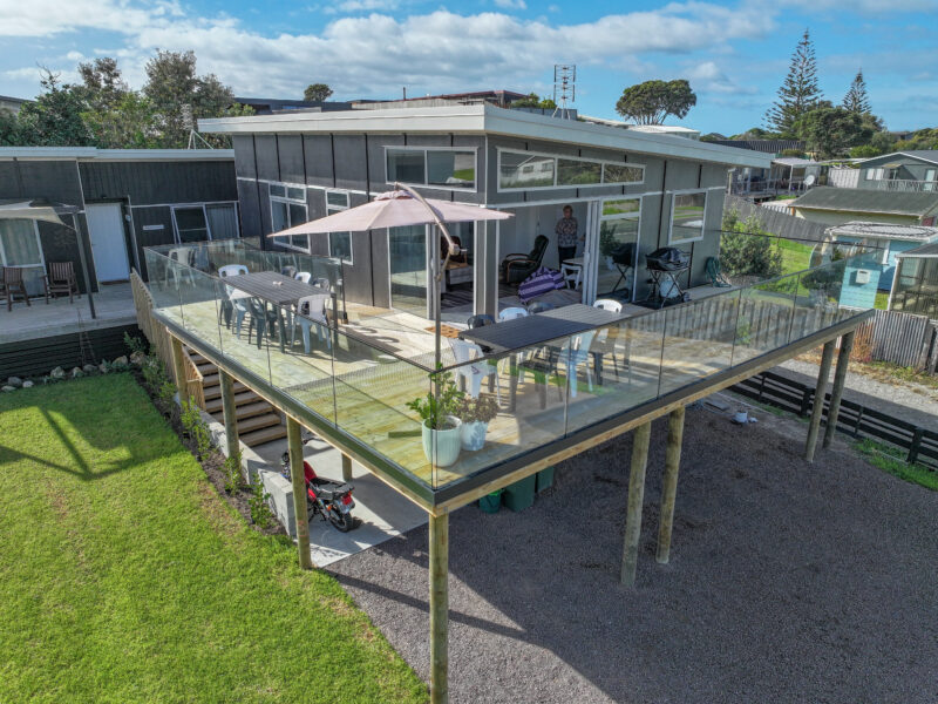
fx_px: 650
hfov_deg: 71.6
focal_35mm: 24
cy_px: 352
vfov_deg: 56.8
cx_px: 469
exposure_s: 1/240
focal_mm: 12.29
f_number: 2.8
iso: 190
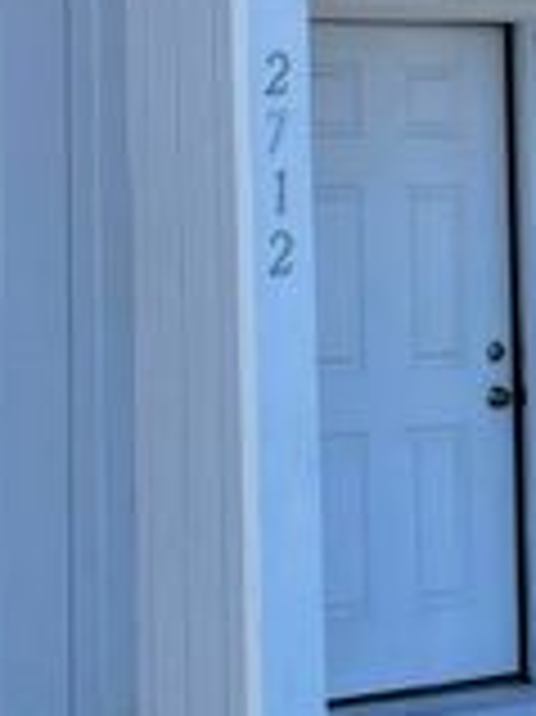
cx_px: 486
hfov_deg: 13.4
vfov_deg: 17.8
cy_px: 70
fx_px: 2253
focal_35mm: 109
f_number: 1.6
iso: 32
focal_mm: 4.2
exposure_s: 1/1208
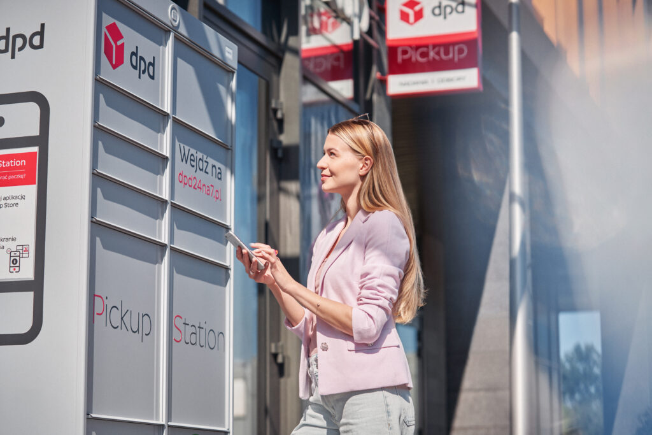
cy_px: 218
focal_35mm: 80
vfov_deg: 17.1
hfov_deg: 25.4
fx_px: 1449
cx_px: 326
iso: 160
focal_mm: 80
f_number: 3.5
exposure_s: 1/2500
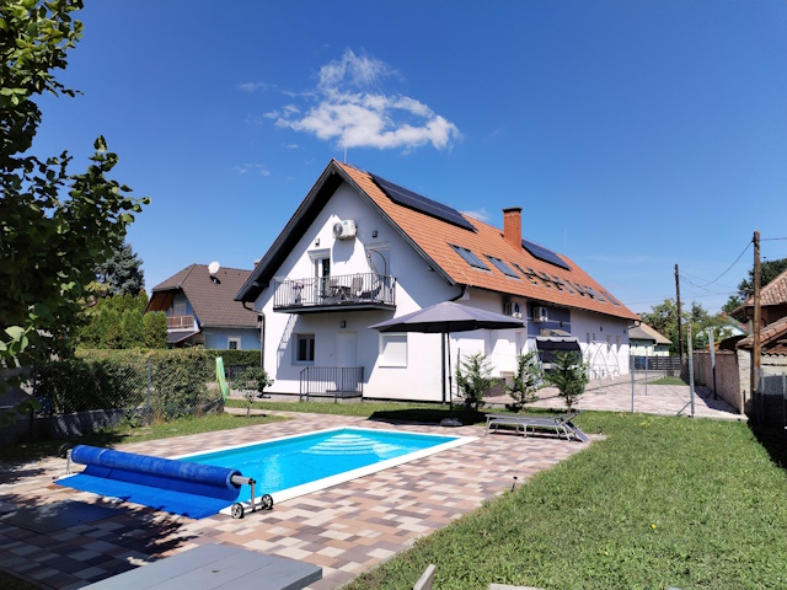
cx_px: 394
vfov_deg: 48.2
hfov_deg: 61.7
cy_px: 295
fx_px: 659
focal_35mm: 29
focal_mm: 4.75
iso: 100
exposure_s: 1/1882
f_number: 1.8
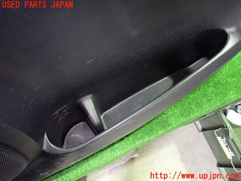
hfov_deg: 69.4
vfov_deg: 54.9
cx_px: 120
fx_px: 174
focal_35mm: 25
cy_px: 90
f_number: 2
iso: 800
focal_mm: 4.5
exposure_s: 1/15
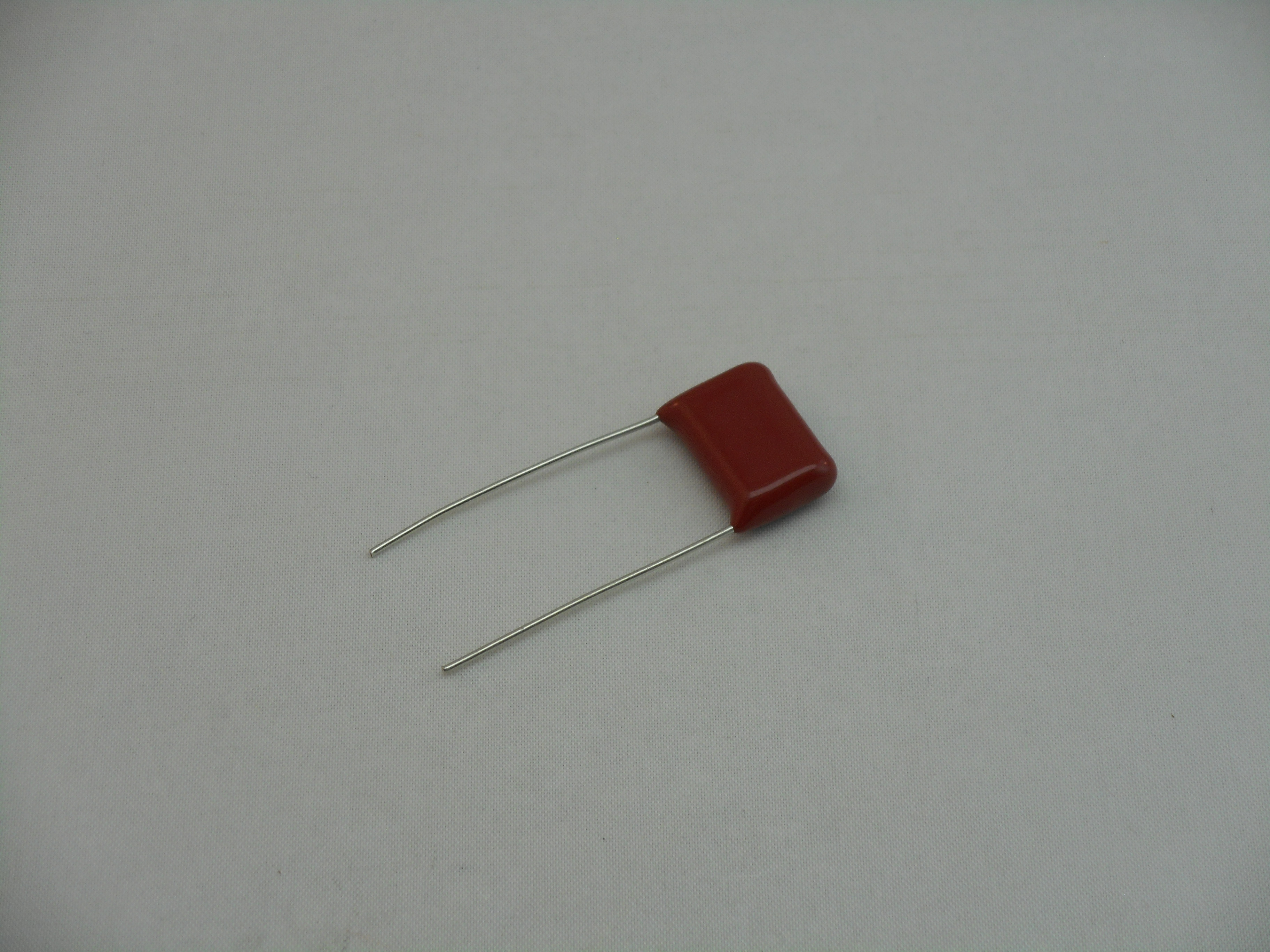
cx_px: 635
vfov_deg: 14.5
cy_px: 476
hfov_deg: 19.3
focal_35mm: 102
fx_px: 3742
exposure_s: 1/60
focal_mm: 18.2
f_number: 5.8
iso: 110
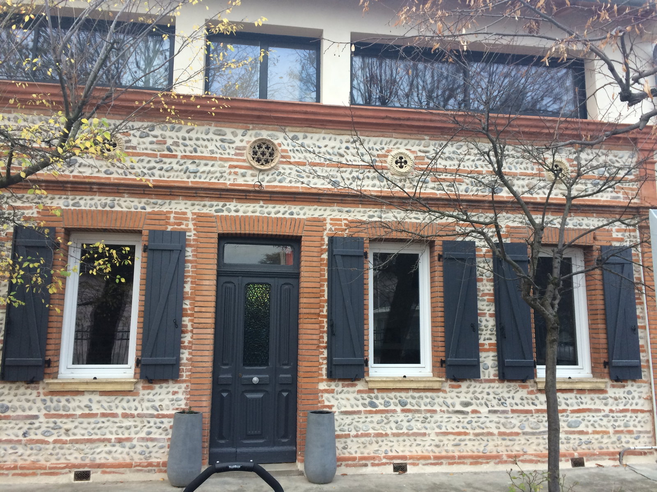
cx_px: 328
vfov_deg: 48.2
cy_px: 246
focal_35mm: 29
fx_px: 550
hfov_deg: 61.7
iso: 40
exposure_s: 1/33
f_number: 2.2
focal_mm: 4.15
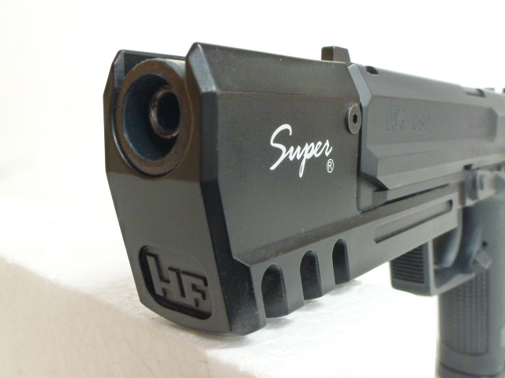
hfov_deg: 51.4
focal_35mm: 36
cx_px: 252
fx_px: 525
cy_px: 189
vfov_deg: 39.7
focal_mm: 6.4
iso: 400
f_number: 4.5
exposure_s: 1/6
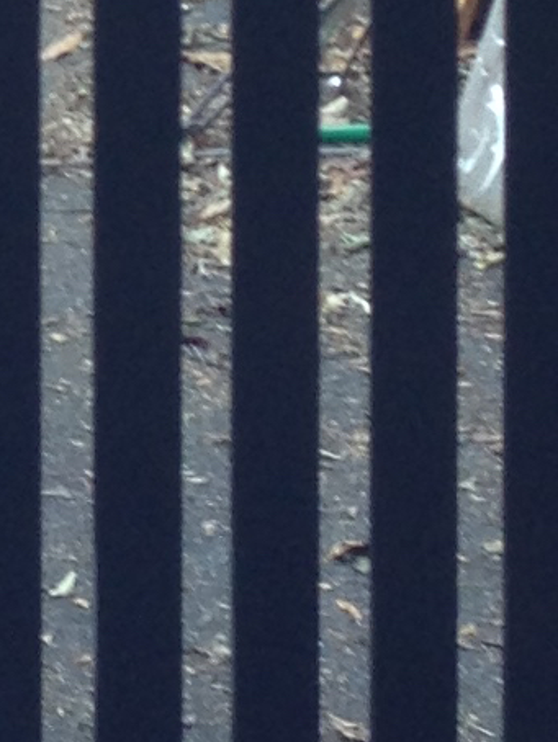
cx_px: -345
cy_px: -878
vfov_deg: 7.9
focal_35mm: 237
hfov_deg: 6.2
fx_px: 5089
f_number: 2.4
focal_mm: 4.12
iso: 50
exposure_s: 1/24
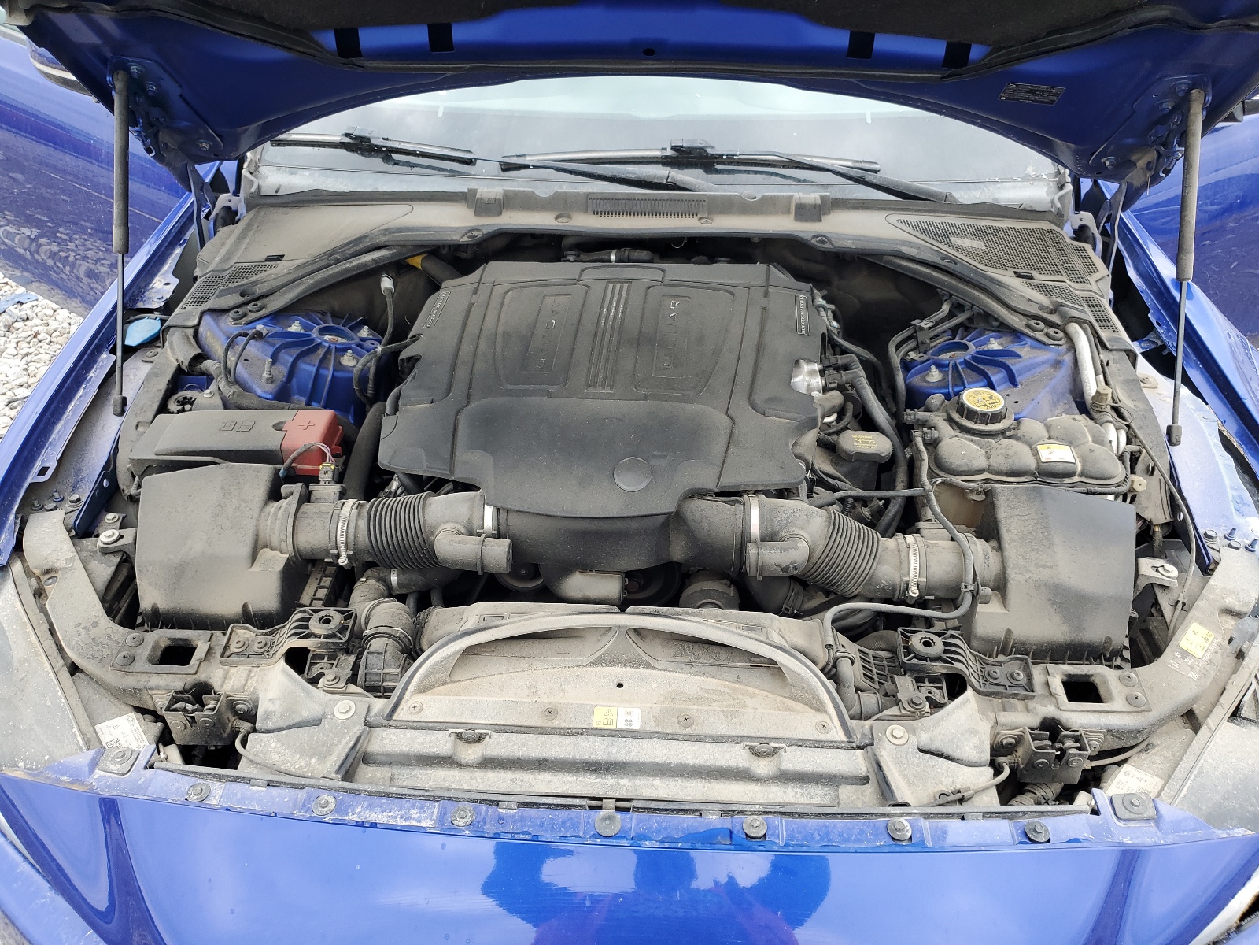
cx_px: 630
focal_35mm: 26
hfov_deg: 67.3
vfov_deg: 53.1
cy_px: 472
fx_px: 946
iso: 52
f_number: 1.5
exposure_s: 1/120
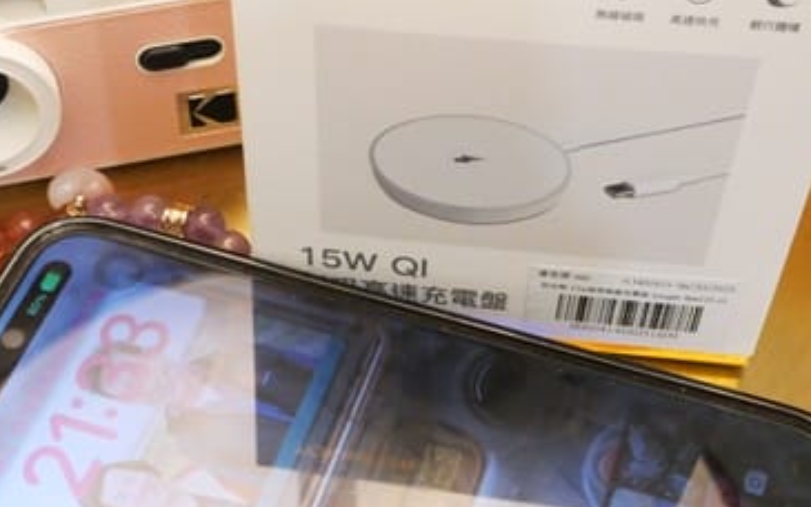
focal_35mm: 62
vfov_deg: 20.8
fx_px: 1370
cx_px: 361
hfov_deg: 32.9
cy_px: 376
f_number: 6.3
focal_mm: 16
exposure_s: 1/50
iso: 3200
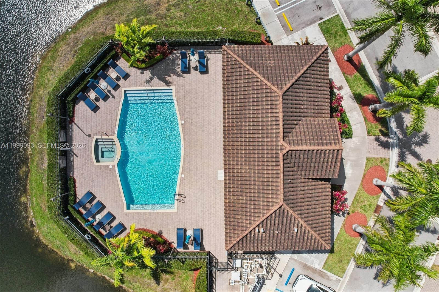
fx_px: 268
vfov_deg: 57.2
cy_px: 146
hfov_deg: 78.6
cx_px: 220
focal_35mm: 22
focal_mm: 8.4
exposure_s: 1/2500
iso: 140
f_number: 2.8
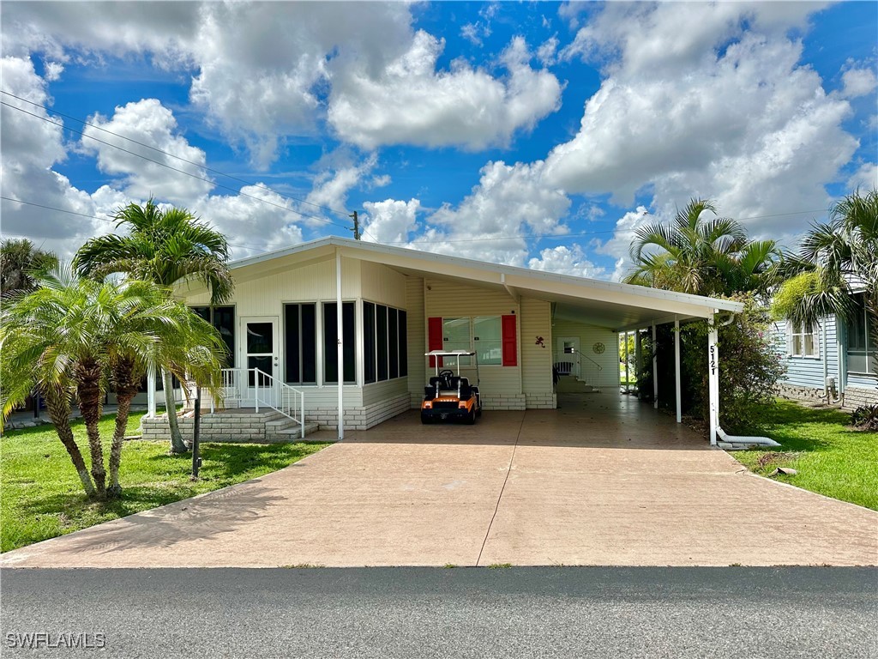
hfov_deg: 71.6
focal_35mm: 24
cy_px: 330
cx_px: 439
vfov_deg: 56.8
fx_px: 609
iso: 80
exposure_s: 1/8929
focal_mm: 6.86
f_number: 1.78
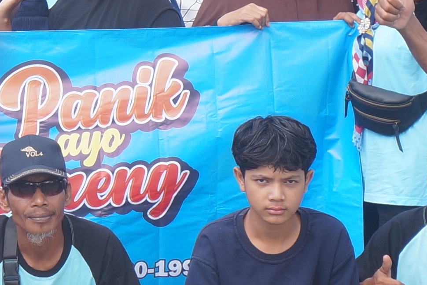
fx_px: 1601
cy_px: -134
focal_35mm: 135
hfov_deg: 14.6
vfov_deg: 9.9
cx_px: -123
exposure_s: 1/100
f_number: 7.1
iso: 100
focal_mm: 16
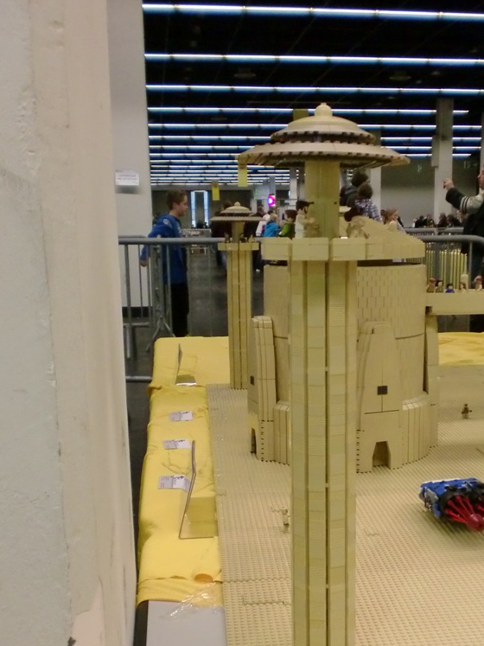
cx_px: 296
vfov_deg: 39.2
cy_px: 426
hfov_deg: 30.2
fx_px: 895
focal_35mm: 48
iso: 320
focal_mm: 6.3
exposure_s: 1/60
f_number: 3.1
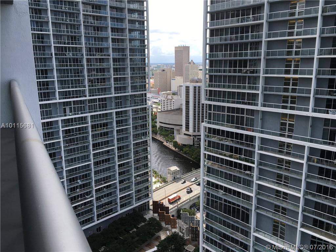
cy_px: 126
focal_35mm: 29
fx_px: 281
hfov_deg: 61.7
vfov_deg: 48.2
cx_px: 168
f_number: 2.2
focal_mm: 4.15
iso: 25
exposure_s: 1/712
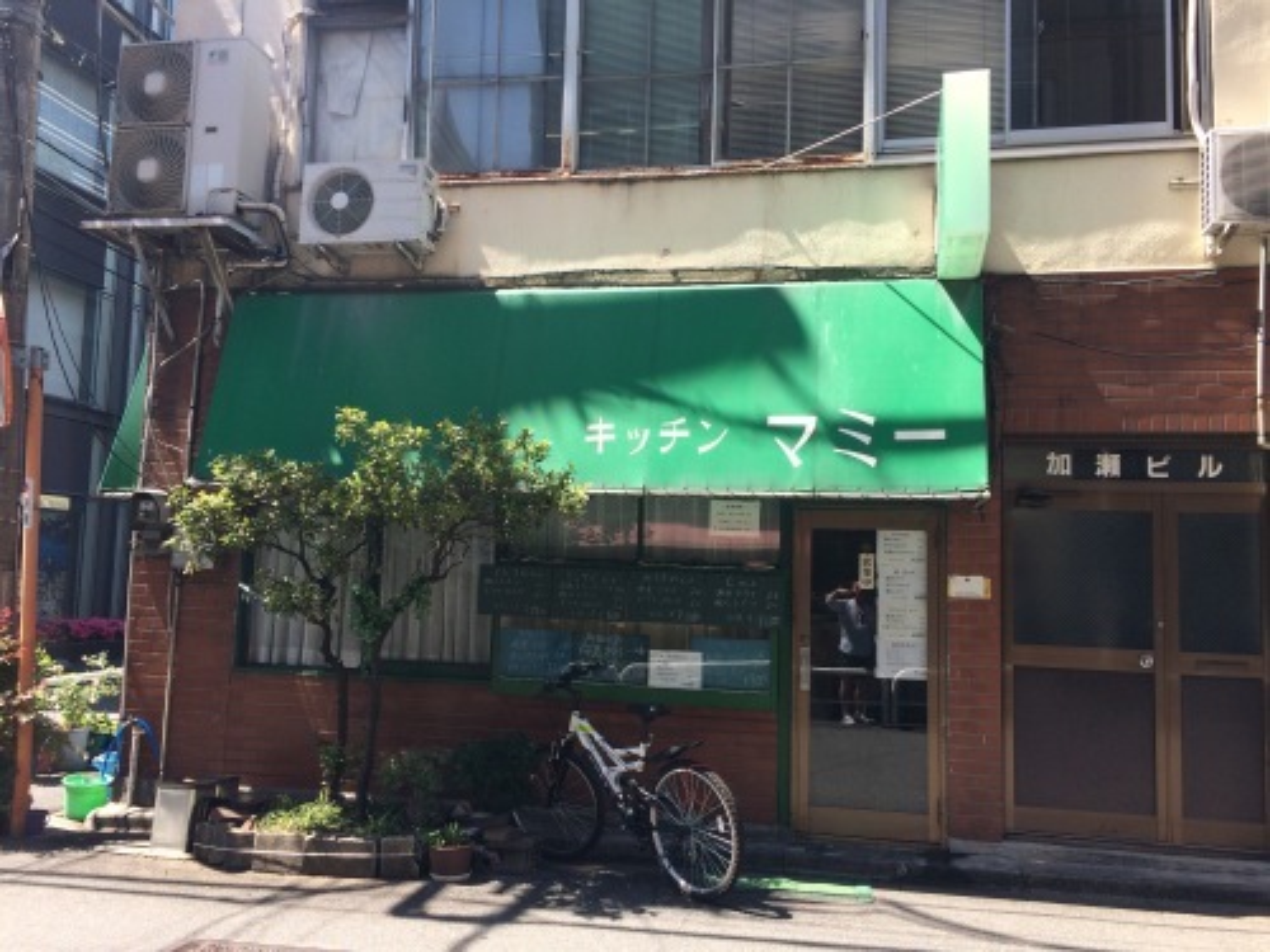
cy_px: 476
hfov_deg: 61.7
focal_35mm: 29
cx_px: 635
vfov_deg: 48.2
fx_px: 1064
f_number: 2.2
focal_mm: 4.15
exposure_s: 1/586
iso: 32
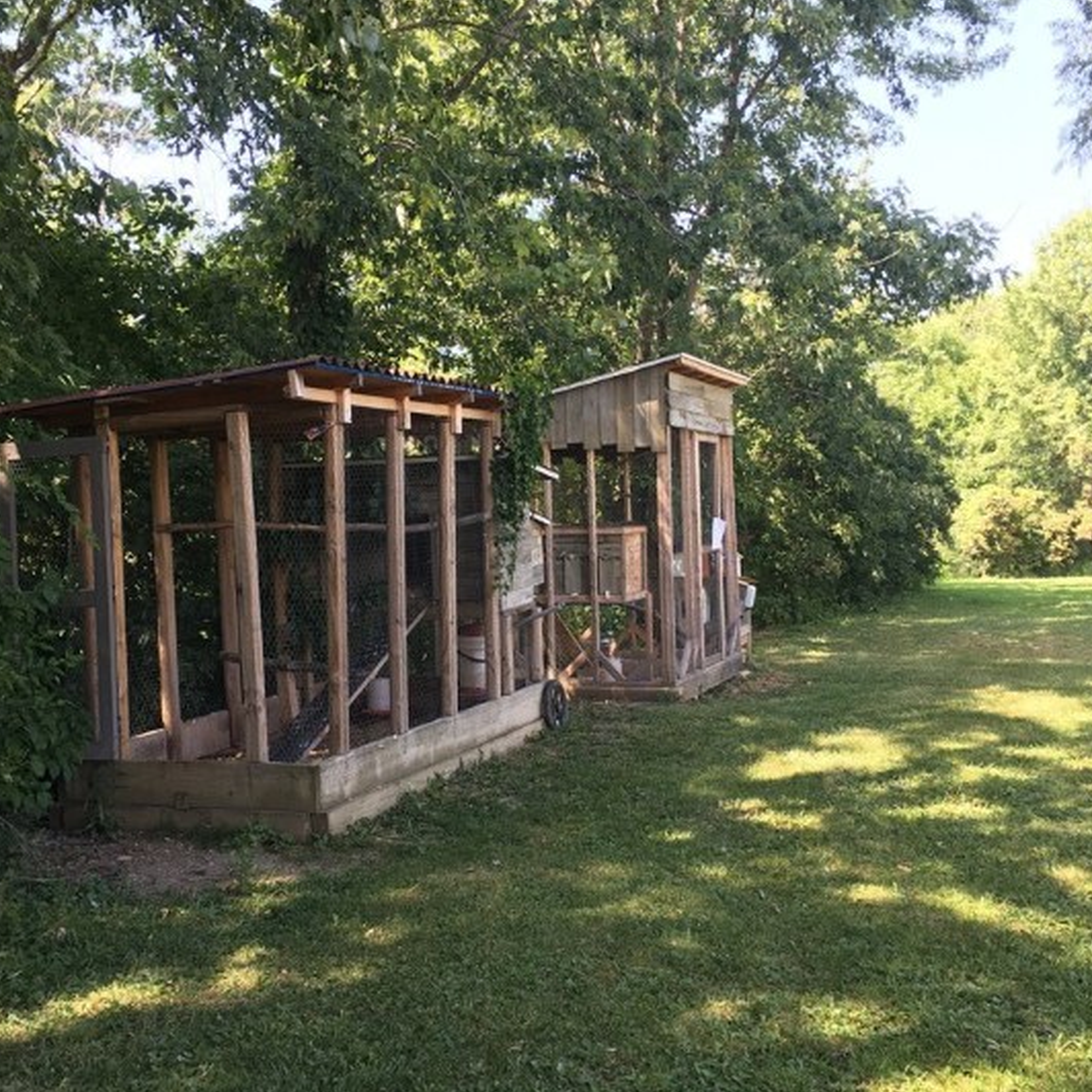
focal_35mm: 37
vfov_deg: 44.9
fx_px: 1321
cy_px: 517
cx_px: 525
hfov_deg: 44.9
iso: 25
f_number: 2.2
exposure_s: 1/120
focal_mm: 4.15
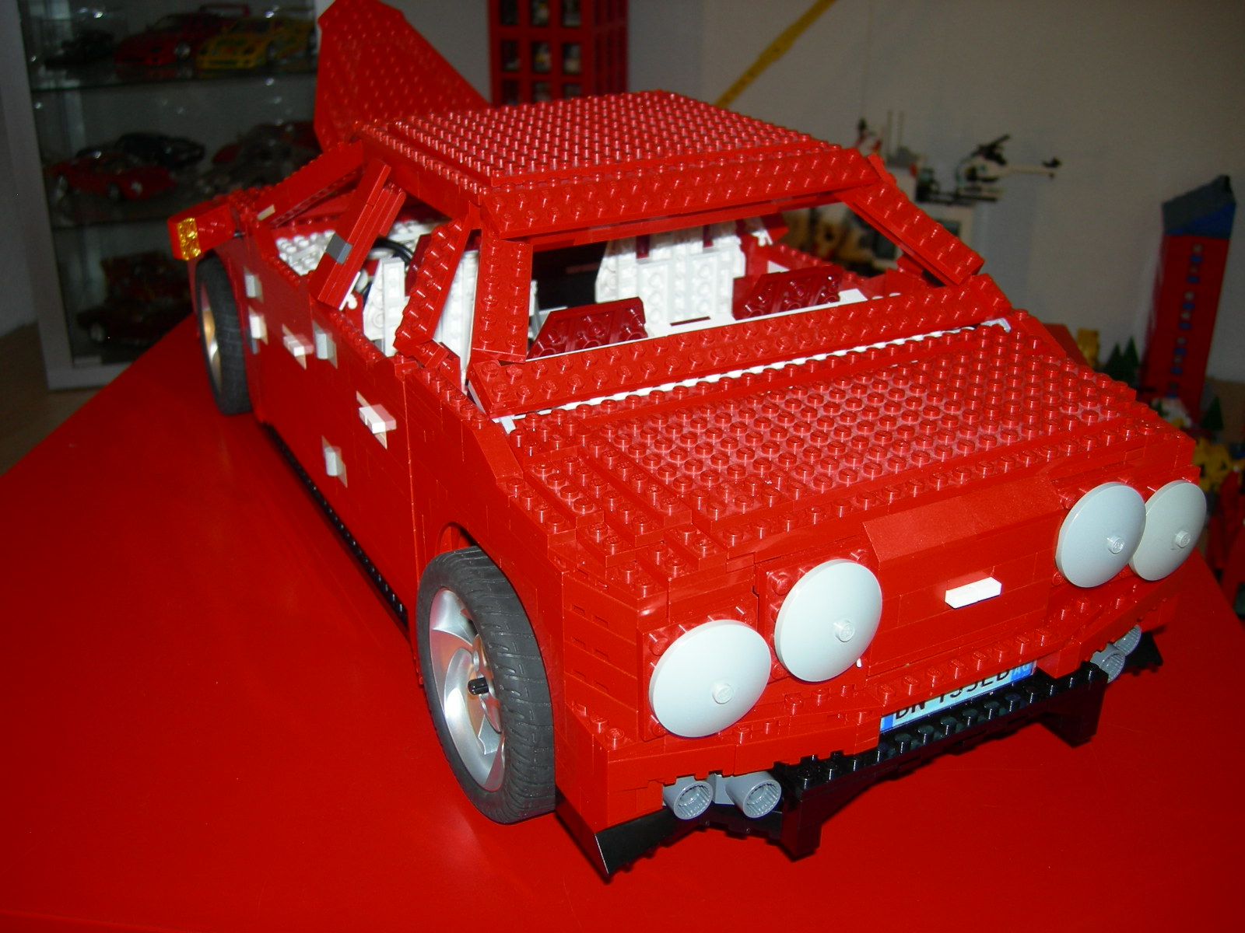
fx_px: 1295
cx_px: 622
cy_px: 466
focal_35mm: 36
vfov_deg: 39.7
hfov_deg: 51.4
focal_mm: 7.5
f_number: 2.7
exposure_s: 1/60.1
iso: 64
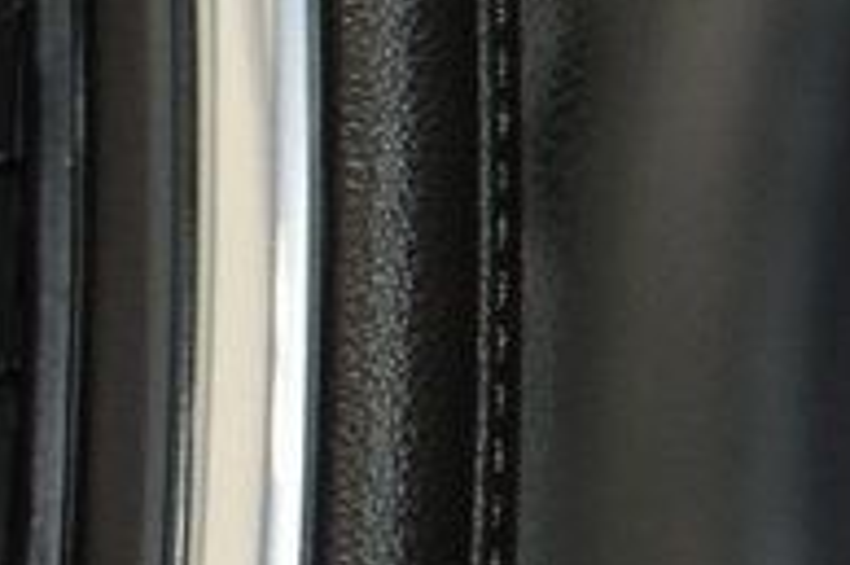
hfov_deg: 3.7
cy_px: 475
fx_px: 13069
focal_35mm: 554
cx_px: -1056
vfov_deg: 2.5
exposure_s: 1/60
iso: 2000
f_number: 4.5
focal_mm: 70
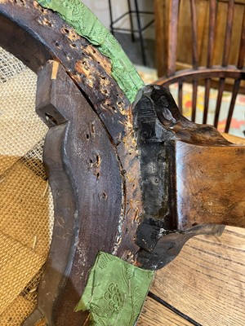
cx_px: 122
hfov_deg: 54.9
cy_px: 163
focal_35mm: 25
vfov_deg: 69.4
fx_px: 236
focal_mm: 5.1
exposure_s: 1/50
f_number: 1.6
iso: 320
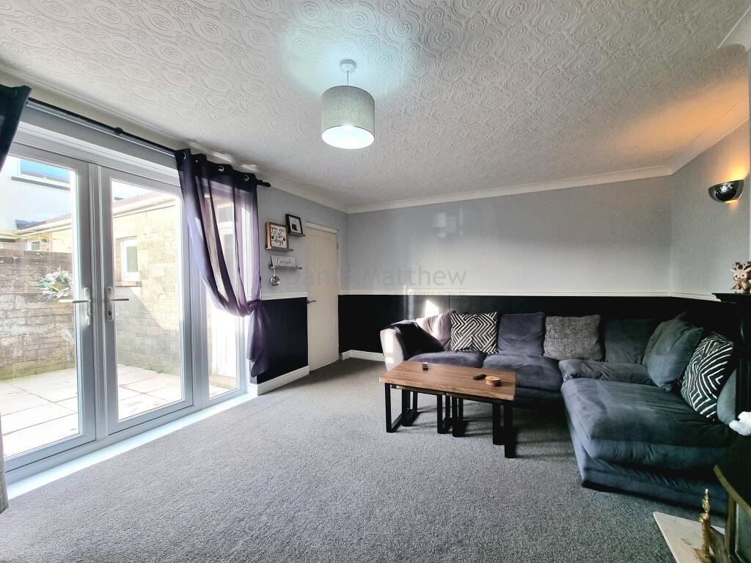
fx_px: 282
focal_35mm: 13
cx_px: 376
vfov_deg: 89.9
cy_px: 282
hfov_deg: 106.2
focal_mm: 2.2
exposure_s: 1/100
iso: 80
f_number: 2.2
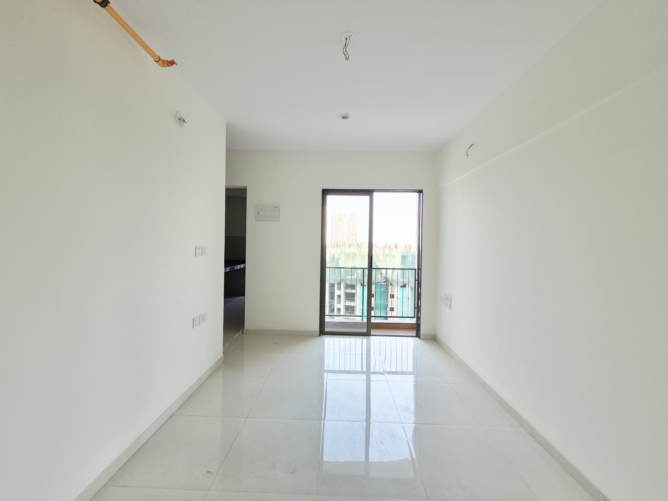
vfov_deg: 89.9
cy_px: 250
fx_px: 251
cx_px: 334
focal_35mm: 13
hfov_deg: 106.2
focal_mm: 1.74
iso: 64
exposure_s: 1/100
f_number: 2.2
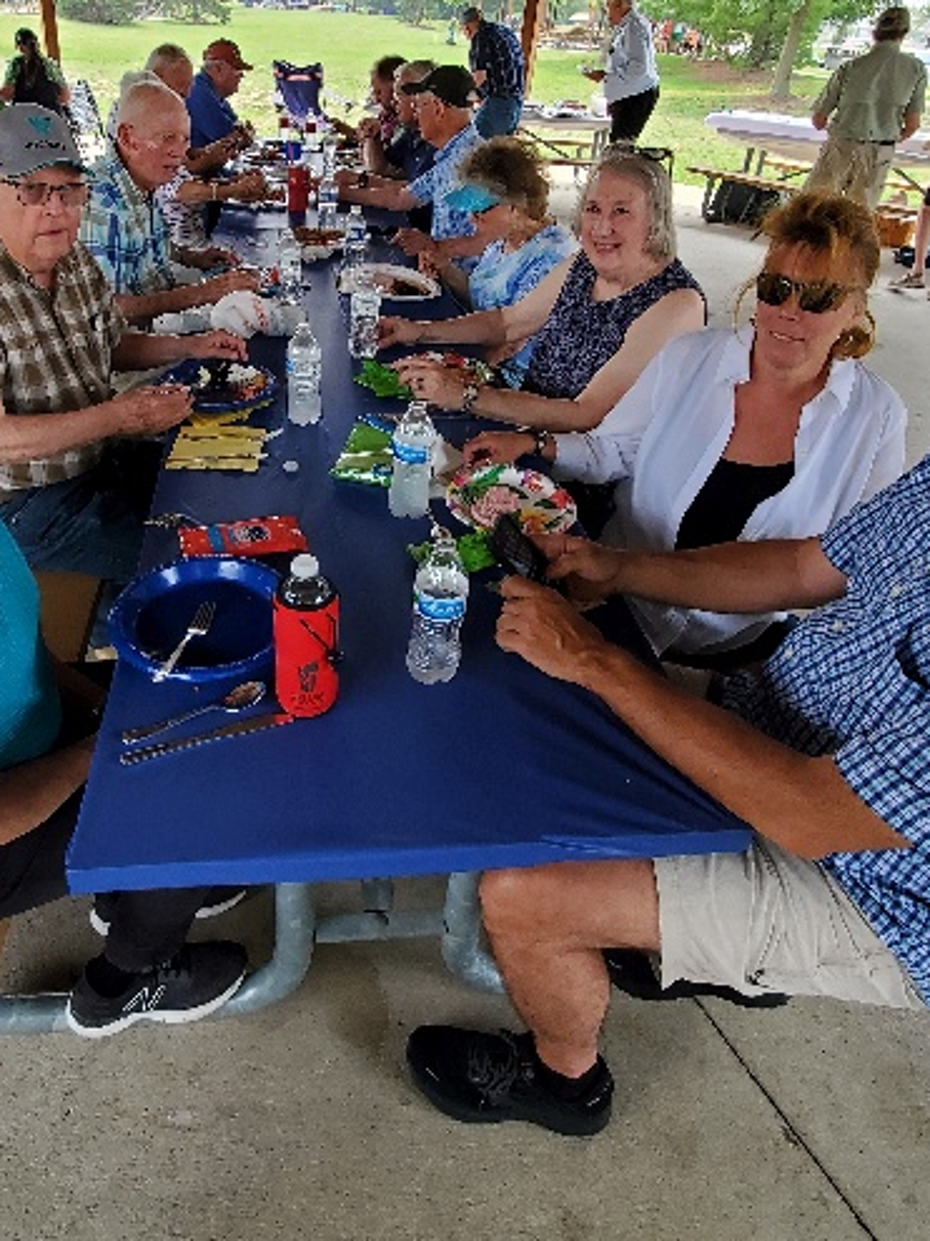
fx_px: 753
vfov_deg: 77.7
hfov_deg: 62.6
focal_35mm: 21
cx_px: 353
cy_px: 471
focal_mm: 1.8
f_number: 2.2
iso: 80
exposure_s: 1/120
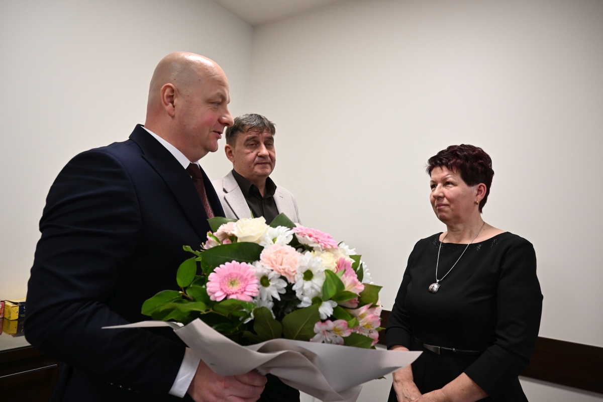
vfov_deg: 53.1
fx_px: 402
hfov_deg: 73.7
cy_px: 201
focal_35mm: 24
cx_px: 302
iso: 640
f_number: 4
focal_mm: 16
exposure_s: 1/60
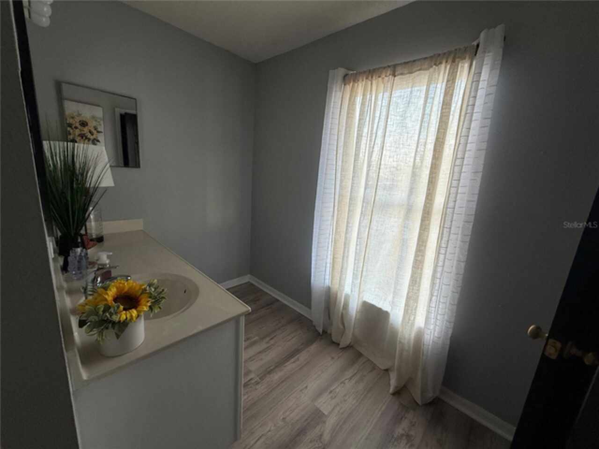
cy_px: 224
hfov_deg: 102.1
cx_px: 300
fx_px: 242
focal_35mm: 14
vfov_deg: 85.7
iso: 50
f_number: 2.2
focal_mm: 2.22
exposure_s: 1/99
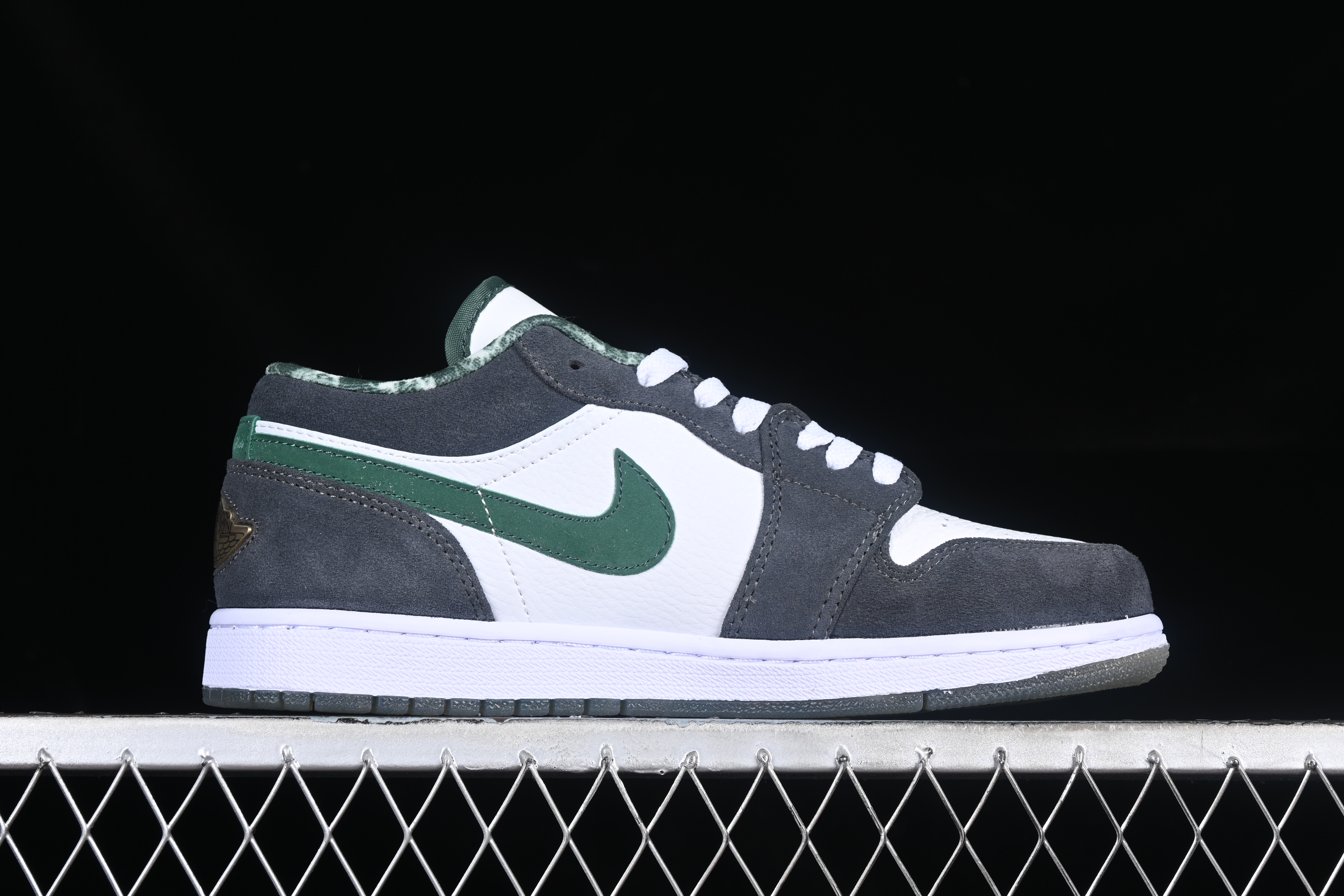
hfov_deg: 27.0
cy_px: 448
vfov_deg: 18.2
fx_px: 2800
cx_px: 672
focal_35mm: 75
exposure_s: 1/80
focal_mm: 50
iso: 160
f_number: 7.1
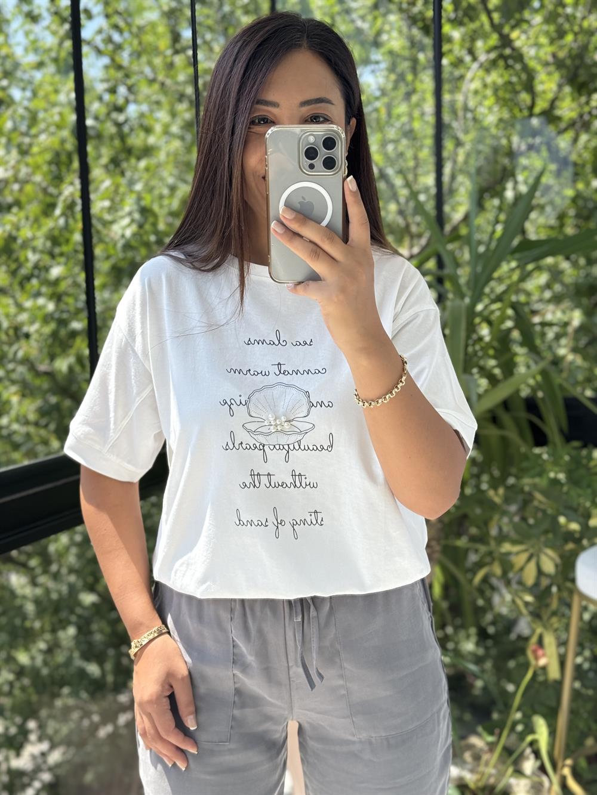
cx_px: 298
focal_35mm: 48
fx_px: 1104
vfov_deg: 39.7
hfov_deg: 30.3
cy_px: 398
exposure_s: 1/345
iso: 64
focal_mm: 6.76
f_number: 1.78
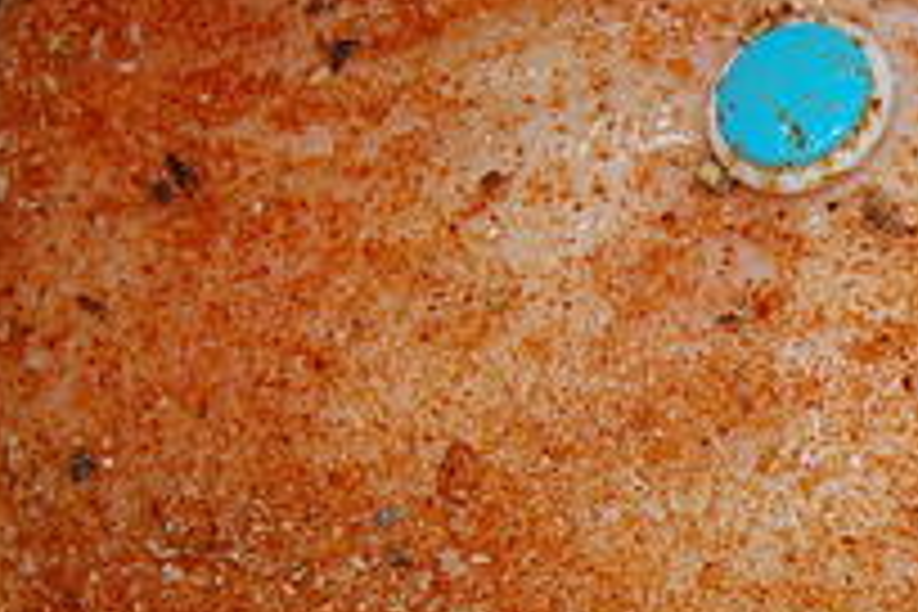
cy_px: 432
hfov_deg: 13.2
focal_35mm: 152
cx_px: 1035
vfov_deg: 9.0
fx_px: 3881
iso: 200
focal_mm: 23
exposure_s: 1/125
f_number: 5.6
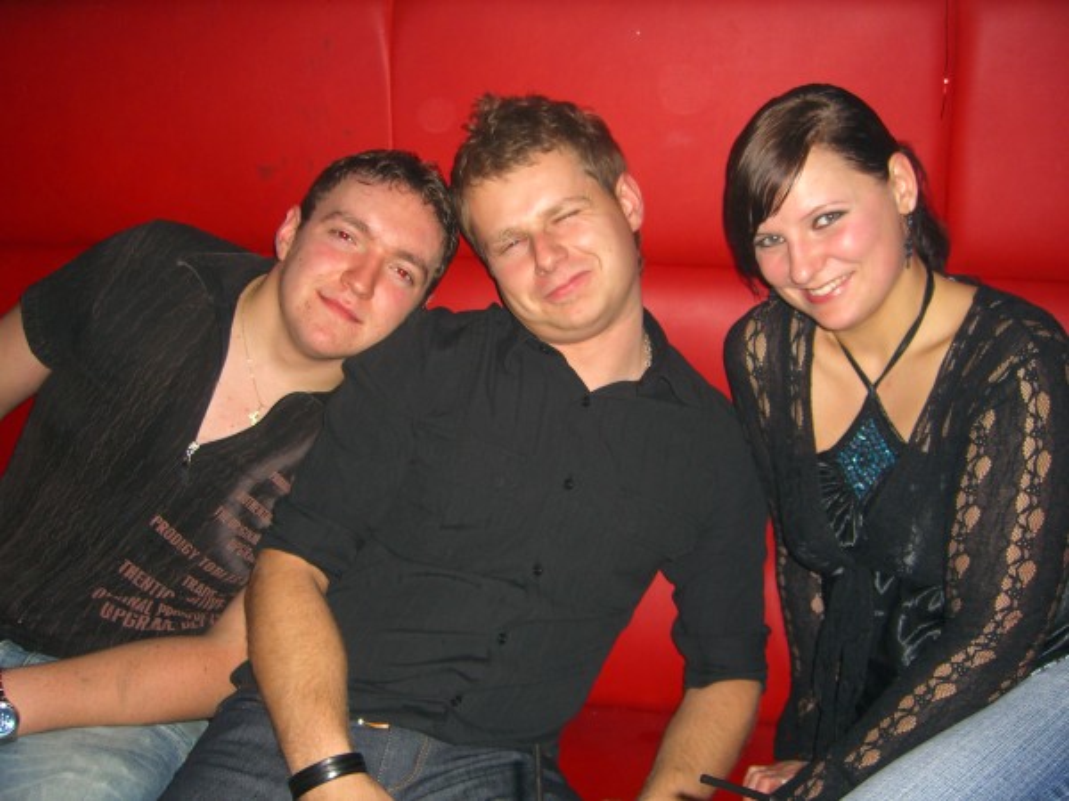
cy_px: 400
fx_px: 1174
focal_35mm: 38
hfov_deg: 49.0
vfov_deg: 37.7
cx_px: 534
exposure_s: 1/60
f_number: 2.8
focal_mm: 7.9
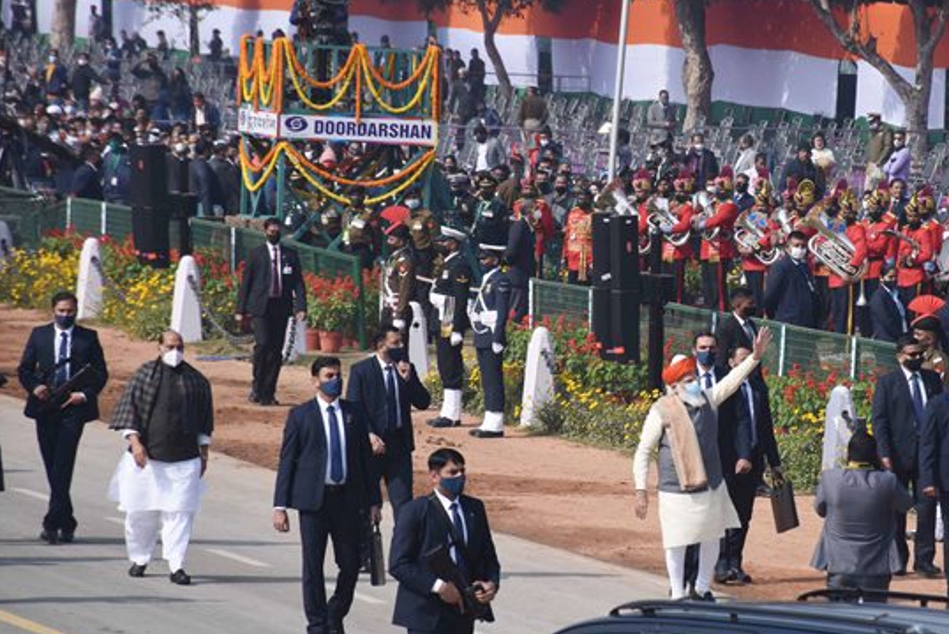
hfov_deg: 6.6
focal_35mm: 312
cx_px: 653
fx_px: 8226
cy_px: 351
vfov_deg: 4.4
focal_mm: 140
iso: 400
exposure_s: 1/2500
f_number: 6.3
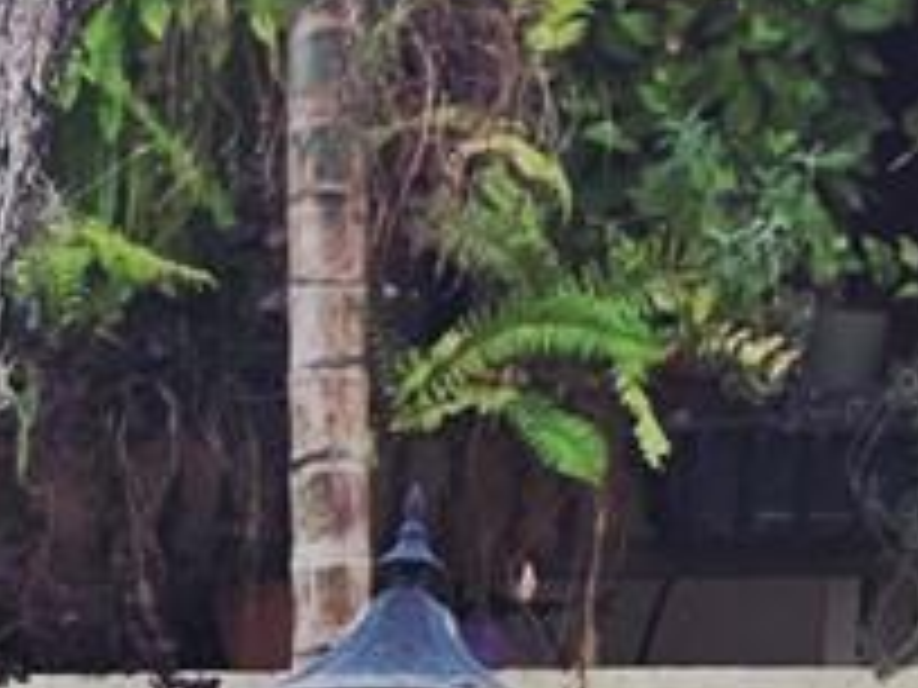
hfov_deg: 10.4
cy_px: 1196
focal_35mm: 180
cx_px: -702
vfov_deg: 8.0
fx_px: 4774
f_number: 1.7
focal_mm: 6.3
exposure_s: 1/1785
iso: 80
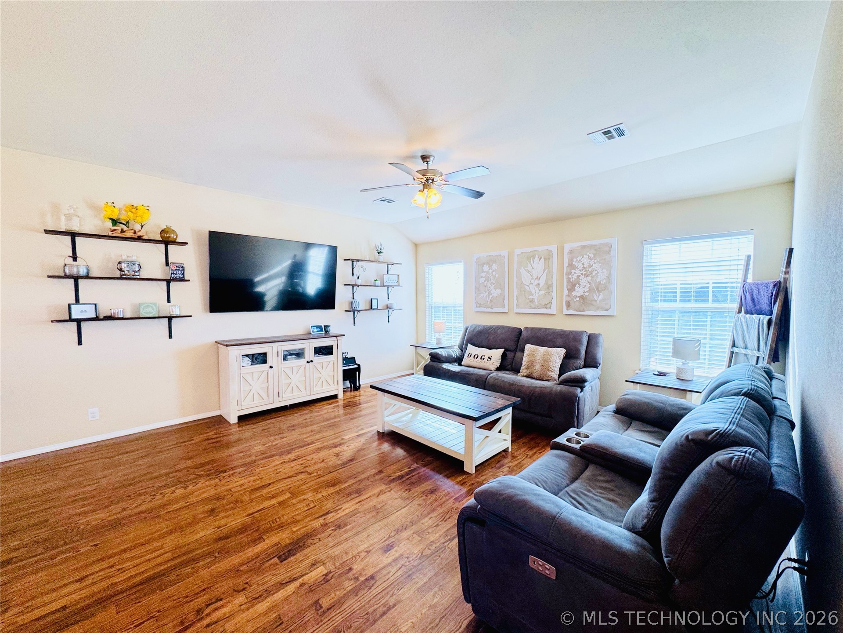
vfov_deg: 85.7
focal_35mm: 14
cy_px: 316
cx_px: 422
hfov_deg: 102.1
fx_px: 341
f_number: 2.2
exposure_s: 1/120
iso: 100
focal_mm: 2.22
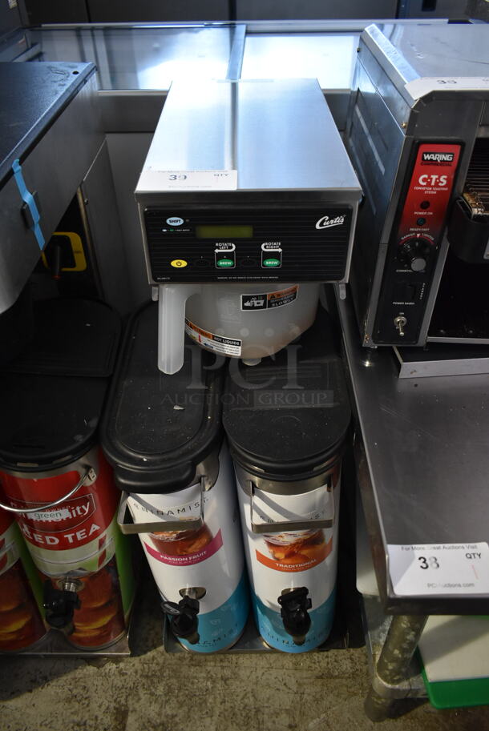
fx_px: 549
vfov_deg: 67.3
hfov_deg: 48.0
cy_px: 366
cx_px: 244
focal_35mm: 27
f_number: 3.5
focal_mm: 18
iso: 1250
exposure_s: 1/30
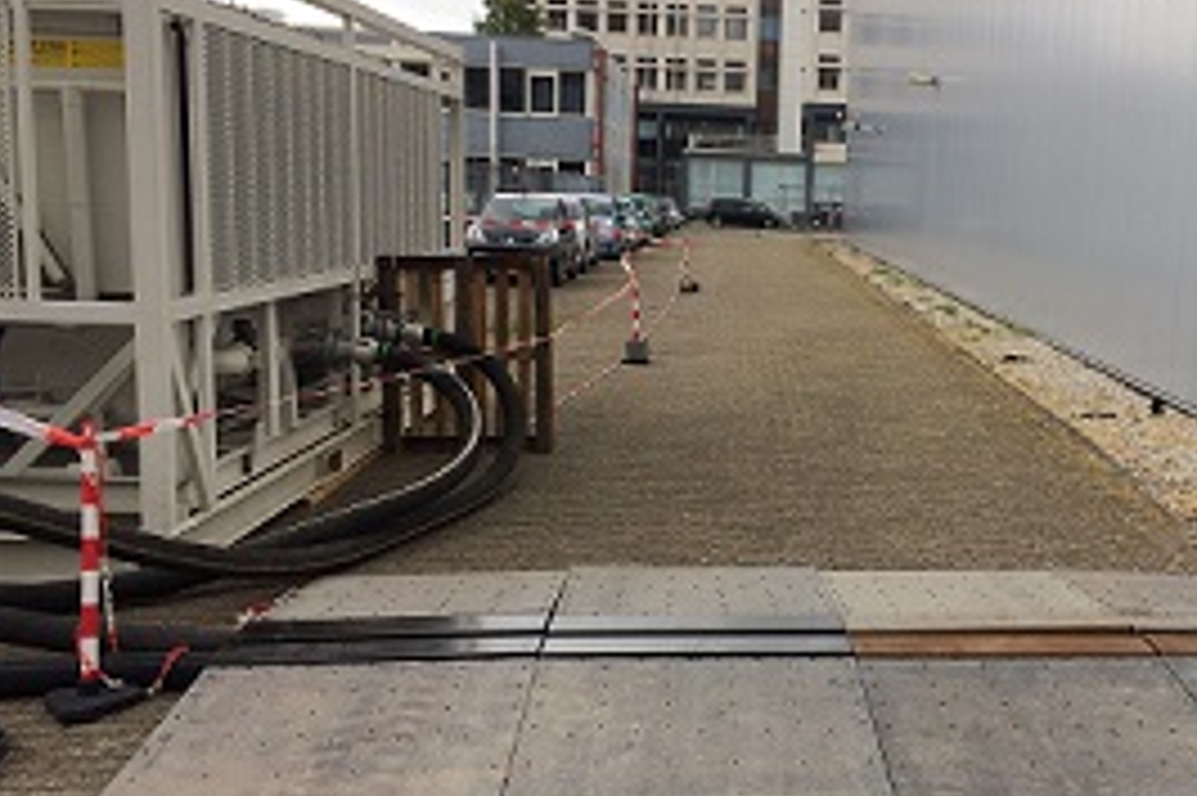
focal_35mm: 47
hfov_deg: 41.2
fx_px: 1562
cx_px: 837
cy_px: 427
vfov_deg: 28.6
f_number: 2.2
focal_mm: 4.12
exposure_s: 1/1414
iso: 40
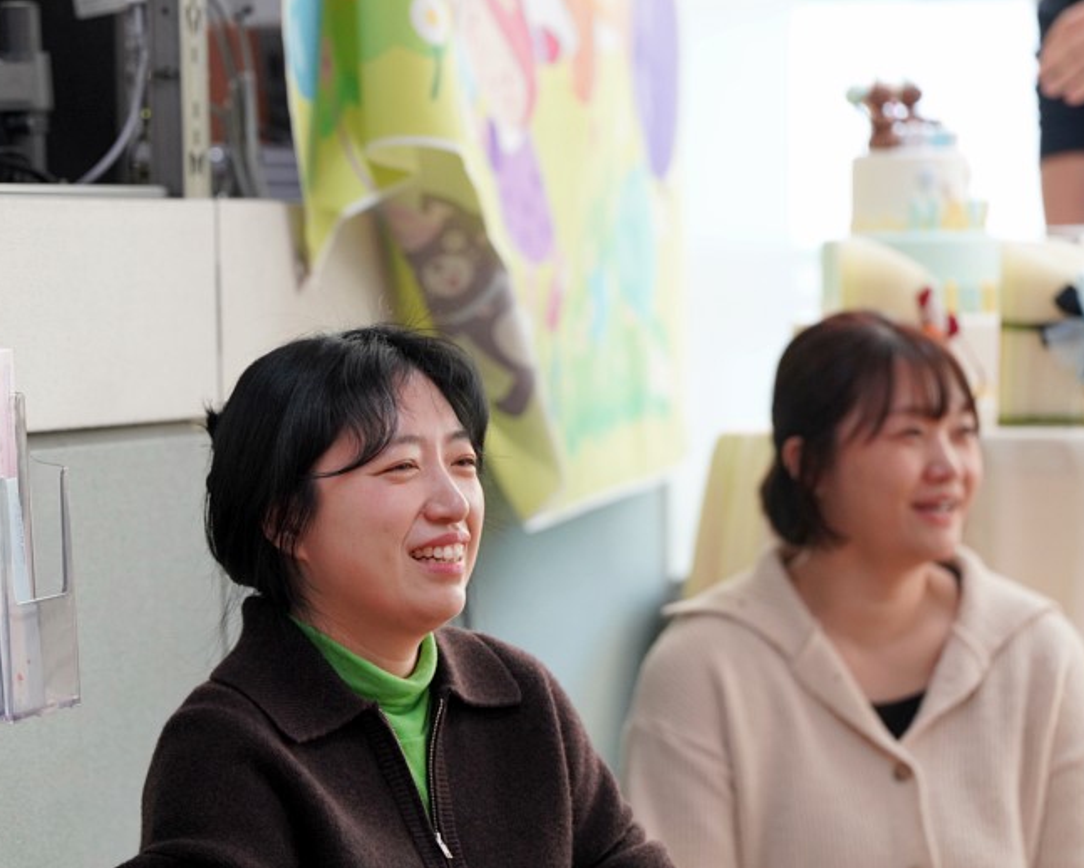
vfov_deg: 5.9
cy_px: 486
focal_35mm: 261
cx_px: 382
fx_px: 8376
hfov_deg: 7.4
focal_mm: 200
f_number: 4
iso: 1600
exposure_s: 1/250
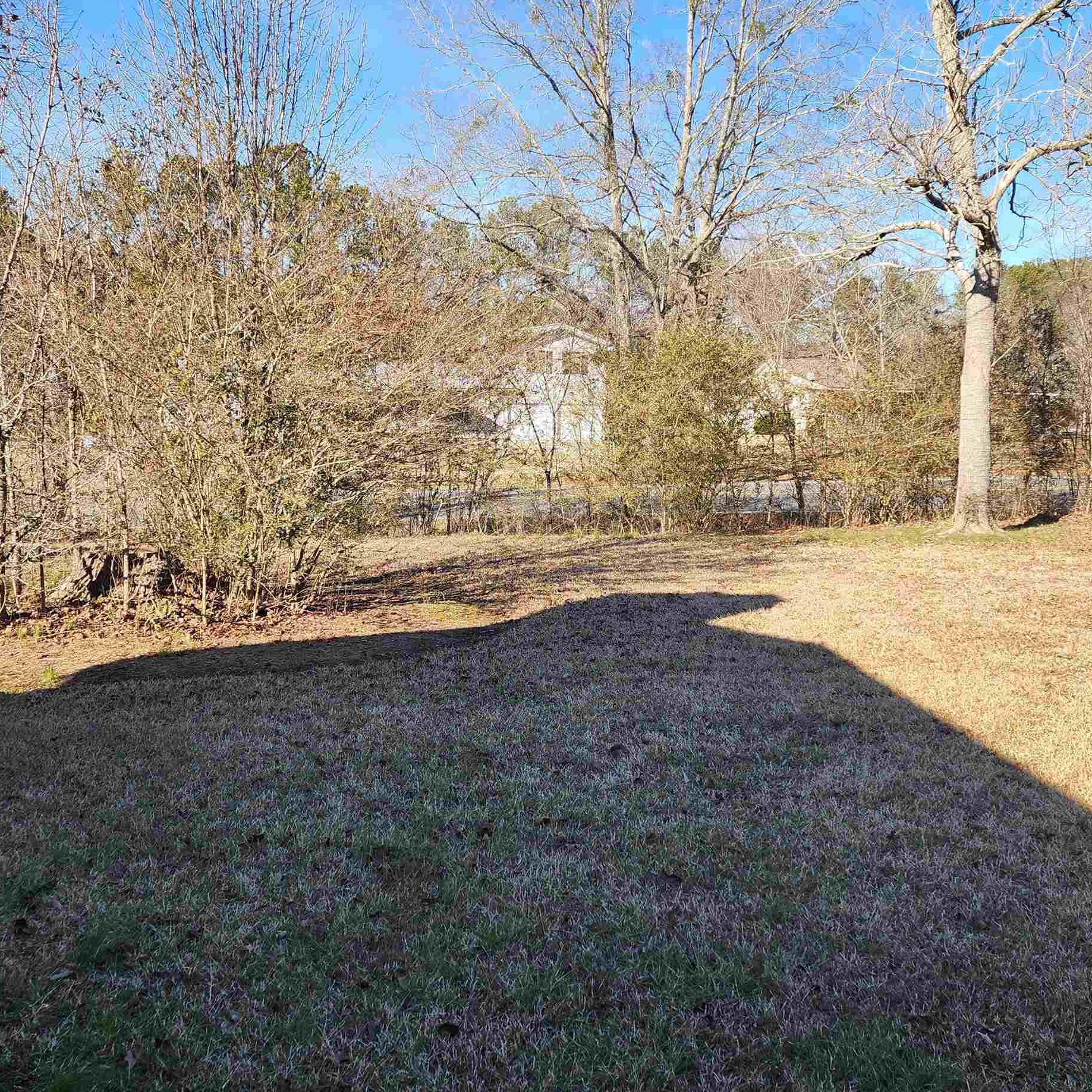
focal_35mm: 34
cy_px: 476
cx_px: 572
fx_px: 1213
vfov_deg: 48.3
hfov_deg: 48.4
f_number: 1.8
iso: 12
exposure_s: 1/476
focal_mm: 6.4
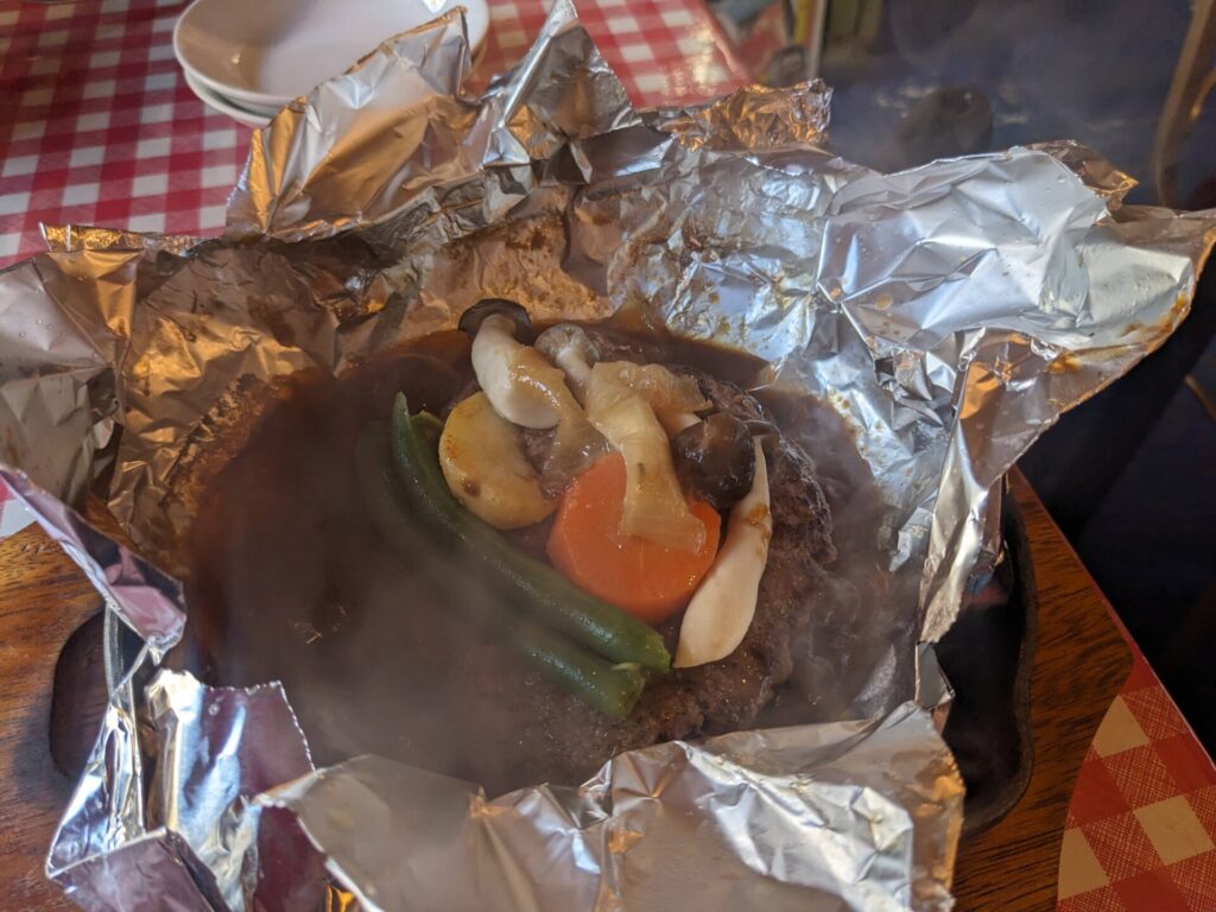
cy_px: 456
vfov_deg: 51.4
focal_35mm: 27
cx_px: 608
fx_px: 948
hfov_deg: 65.3
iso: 38
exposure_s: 1/43.6
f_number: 1.73
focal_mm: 4.38
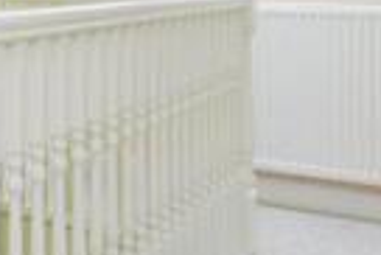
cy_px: -10
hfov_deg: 22.1
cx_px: -220
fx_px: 763
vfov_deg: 18.4
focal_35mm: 72
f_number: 8
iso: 400
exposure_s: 1/60
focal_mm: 10
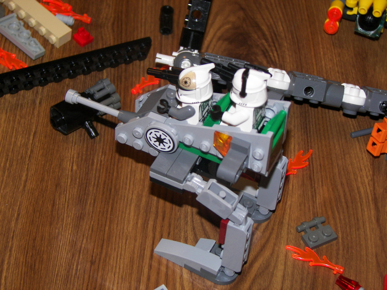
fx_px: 1096
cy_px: 145
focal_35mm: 98
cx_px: 194
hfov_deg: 20.0
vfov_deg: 15.1
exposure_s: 1/40
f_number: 3.2
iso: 100
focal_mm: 16.3
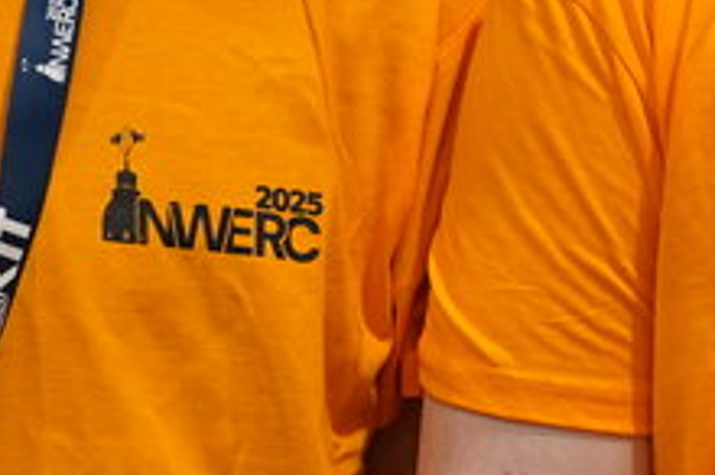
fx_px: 7318
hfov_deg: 5.6
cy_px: 485
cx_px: 624
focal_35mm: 369
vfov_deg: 3.7
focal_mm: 50
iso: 640
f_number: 2.8
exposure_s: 1/60
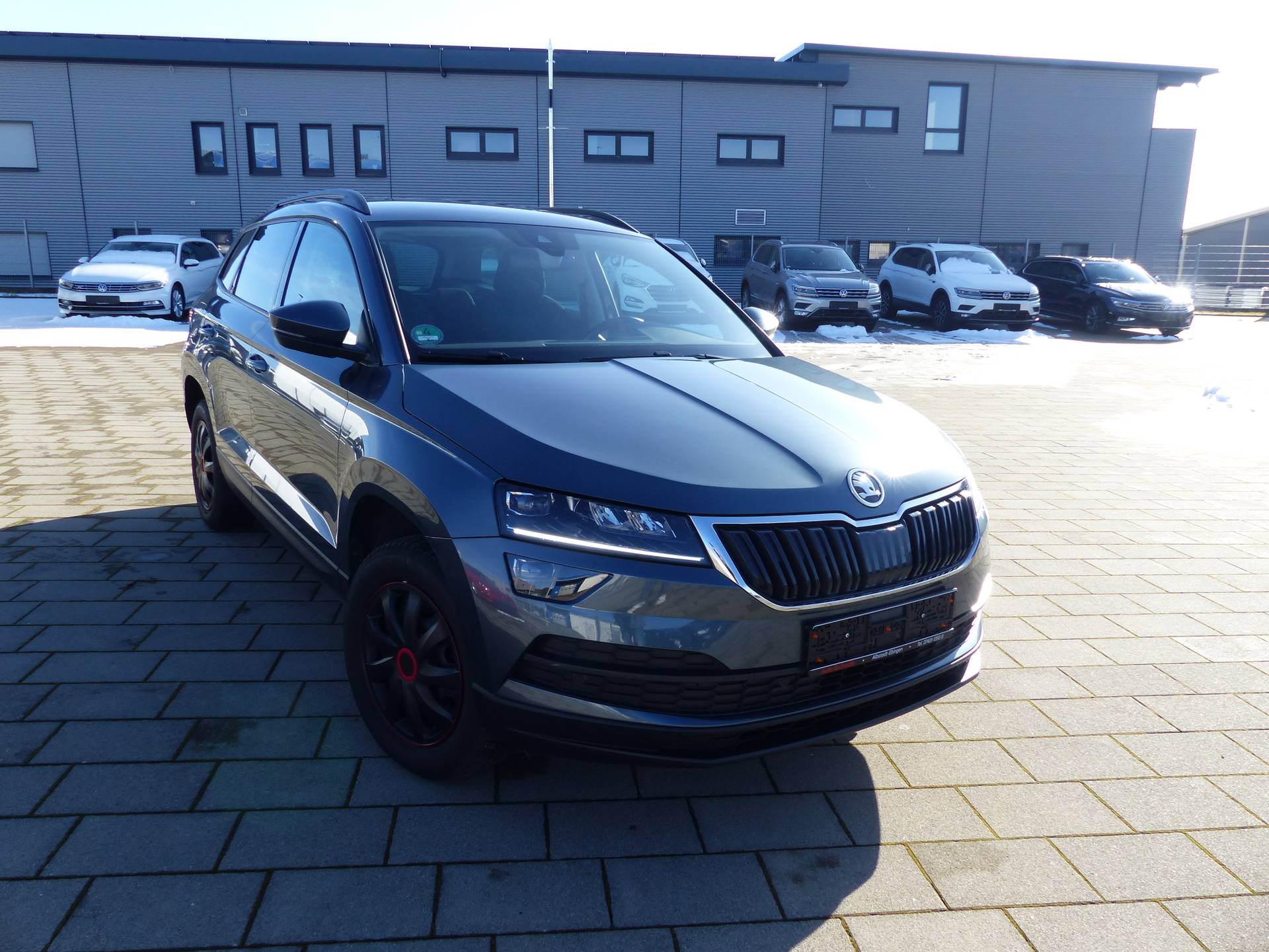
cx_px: 634
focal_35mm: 25
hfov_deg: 69.4
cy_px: 476
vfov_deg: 54.9
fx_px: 916
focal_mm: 4.5
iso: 100
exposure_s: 1/320
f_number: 4
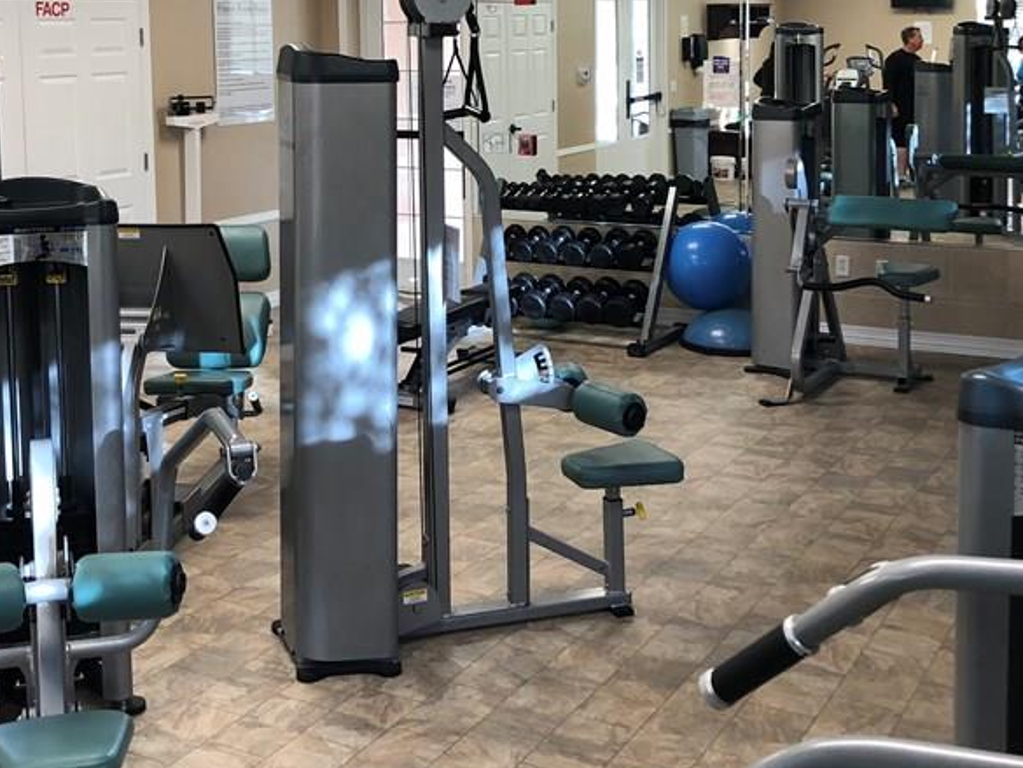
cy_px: 168
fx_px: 1448
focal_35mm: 49
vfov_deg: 29.1
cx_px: 427
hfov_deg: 38.8
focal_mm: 3.99
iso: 40
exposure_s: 1/24
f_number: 1.8
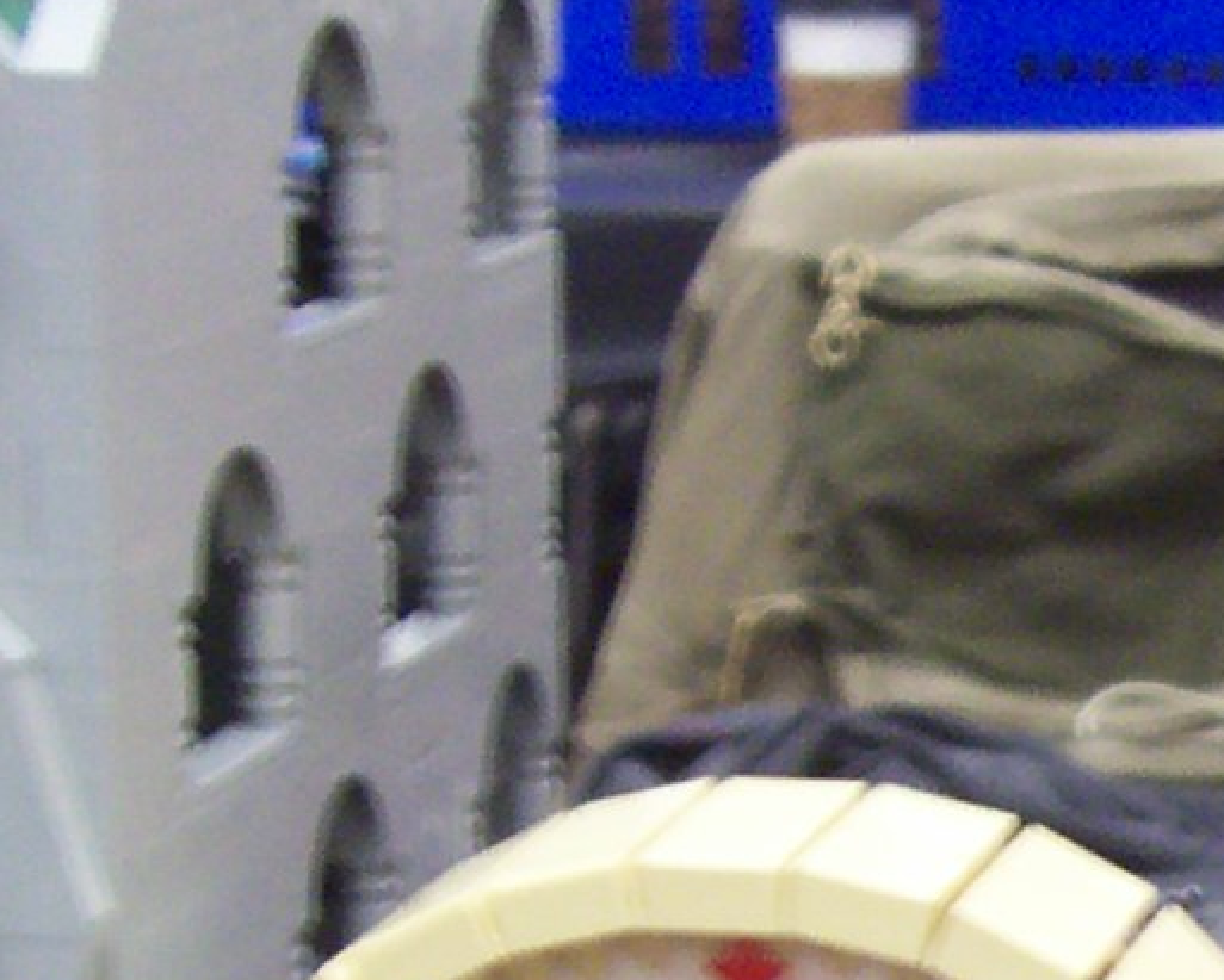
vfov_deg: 10.3
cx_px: 1584
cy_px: 1044
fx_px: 5401
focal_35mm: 149
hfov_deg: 12.5
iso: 160
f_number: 2.7
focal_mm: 5.6
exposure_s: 1/10.2
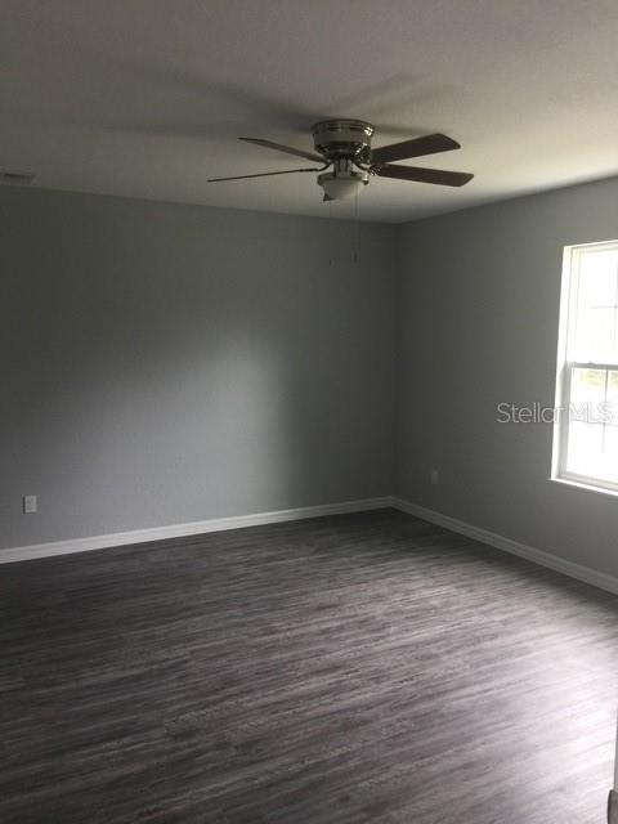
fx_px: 690
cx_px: 309
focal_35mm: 29
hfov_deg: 48.2
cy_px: 412
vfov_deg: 61.7
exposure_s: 1/30
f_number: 2.2
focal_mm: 4.15
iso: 40
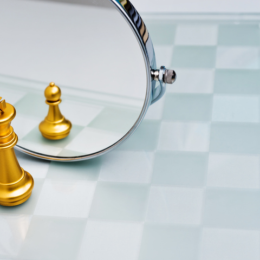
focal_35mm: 77
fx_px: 654
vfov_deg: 22.5
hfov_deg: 22.4
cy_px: 130
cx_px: 83
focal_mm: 60
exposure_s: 1/60
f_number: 9
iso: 125
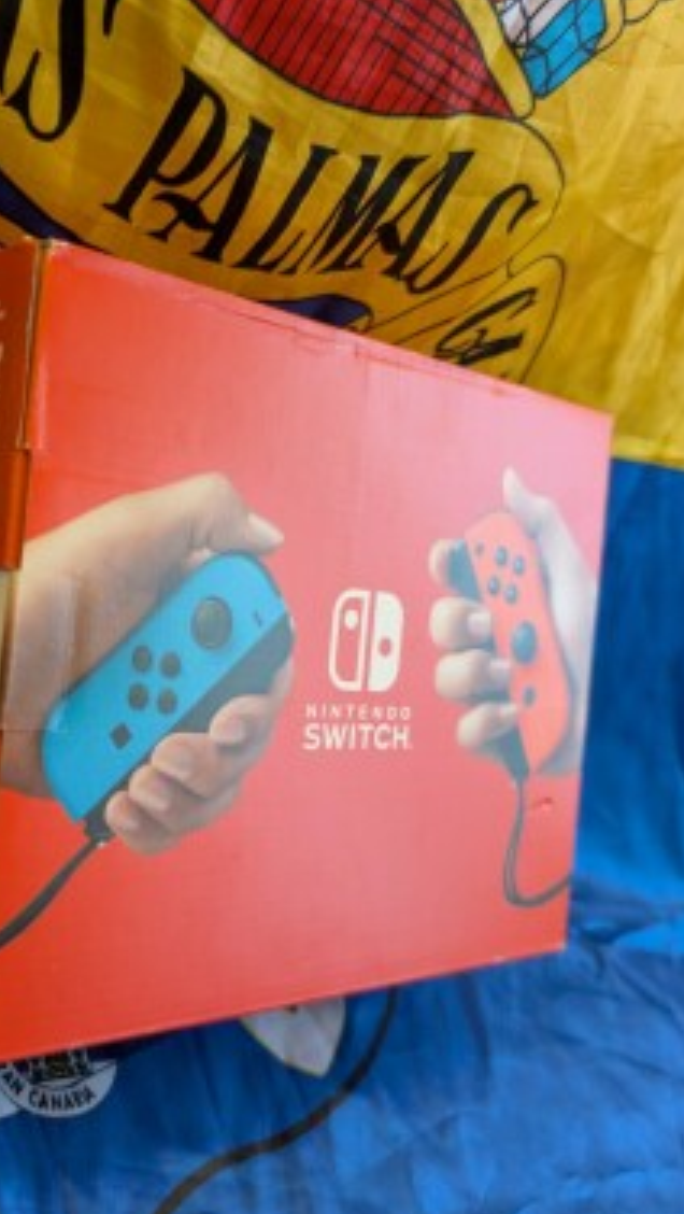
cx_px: 171
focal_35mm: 32
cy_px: 559
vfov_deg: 60.9
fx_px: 1030
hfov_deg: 35.9
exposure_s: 1/25
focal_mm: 6.9
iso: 648
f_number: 1.68
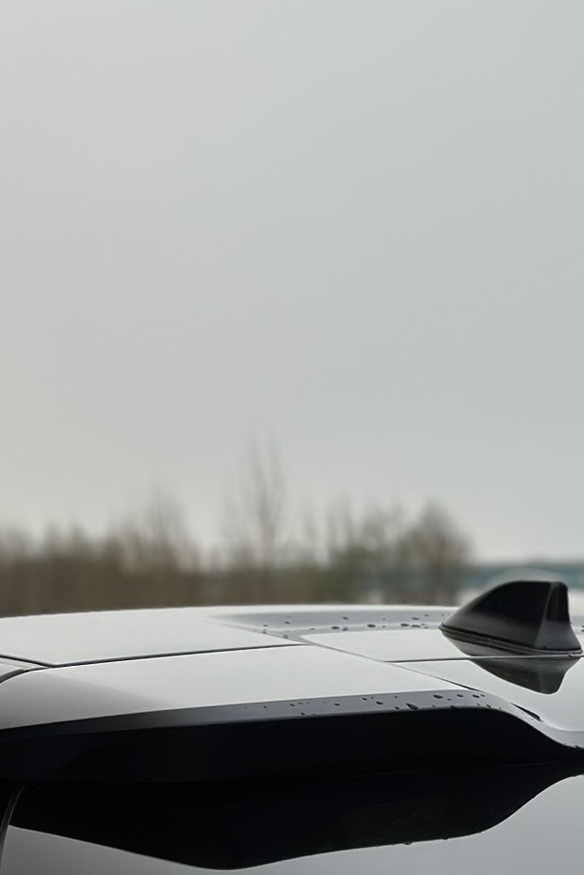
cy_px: 651
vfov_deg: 18.5
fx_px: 2674
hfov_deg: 12.3
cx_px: 618
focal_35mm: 110
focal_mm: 6.86
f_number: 1.78
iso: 80
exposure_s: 1/623
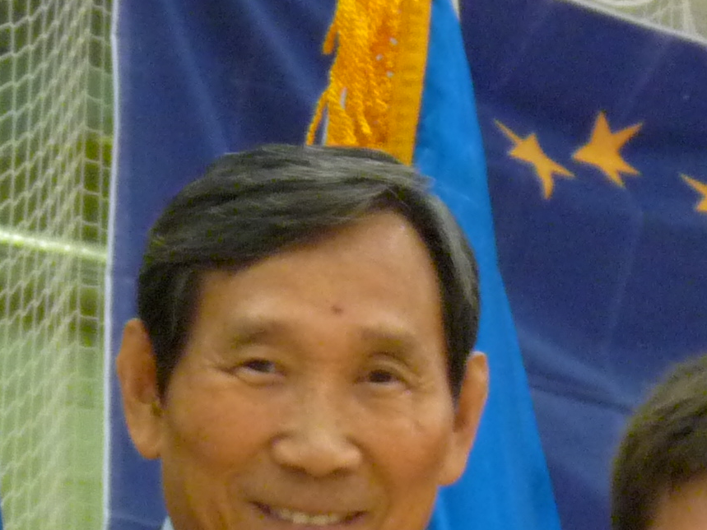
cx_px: 477
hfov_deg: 8.8
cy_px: 733
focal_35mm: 225
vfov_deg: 6.5
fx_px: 4595
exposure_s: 1/13
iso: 400
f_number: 3.2
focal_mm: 9.5
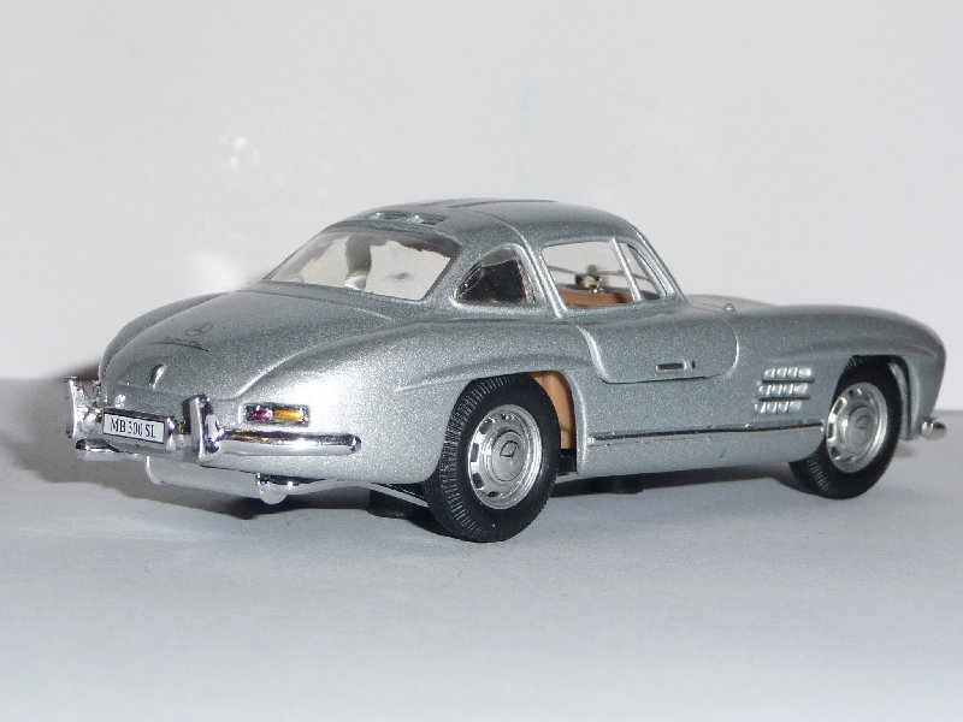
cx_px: 482
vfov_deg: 14.1
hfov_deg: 18.7
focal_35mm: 105
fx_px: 2921
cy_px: 361
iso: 100
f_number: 4.6
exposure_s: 1/40
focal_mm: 13.1
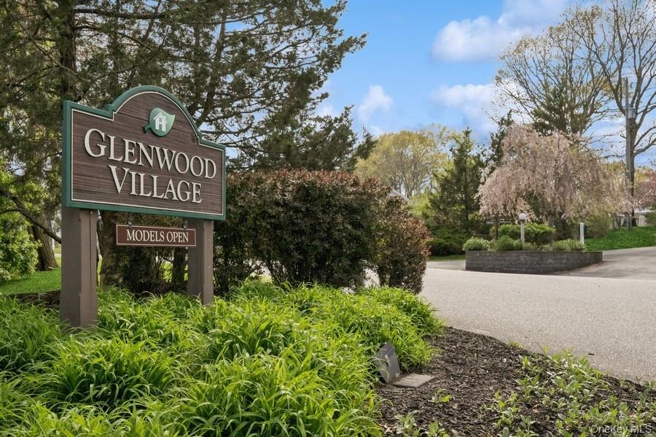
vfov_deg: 36.8
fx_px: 656
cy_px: 218
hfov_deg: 53.2
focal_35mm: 36
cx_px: 328
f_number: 9
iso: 400
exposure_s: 1/800
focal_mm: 24
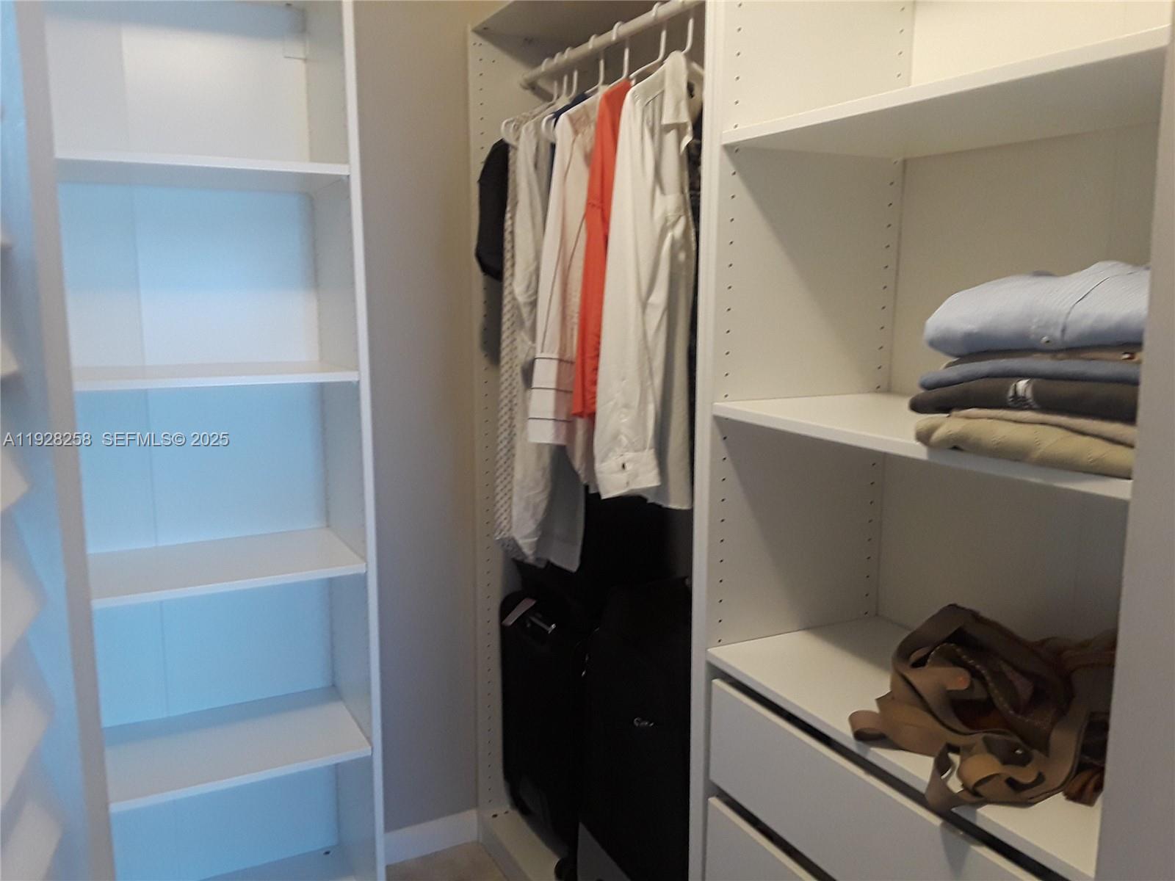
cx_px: 588
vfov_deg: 49.7
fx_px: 950
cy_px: 440
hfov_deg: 63.4
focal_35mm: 28
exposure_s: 1/30
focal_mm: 2.9
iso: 160
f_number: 1.9
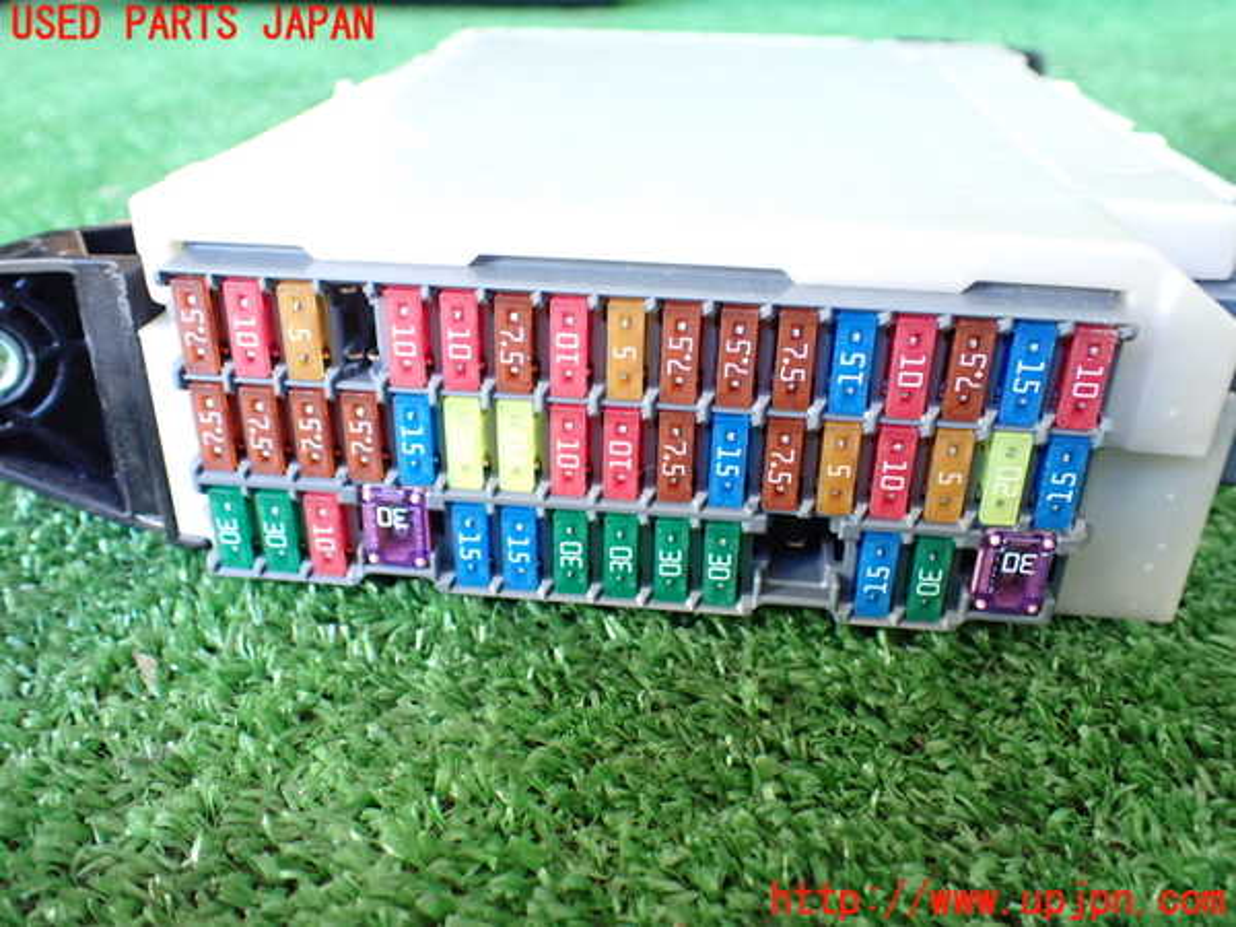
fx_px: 1071
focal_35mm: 30
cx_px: 618
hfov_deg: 60.0
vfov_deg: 46.8
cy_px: 464
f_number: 2.3
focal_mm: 5.4
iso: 800
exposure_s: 1/60
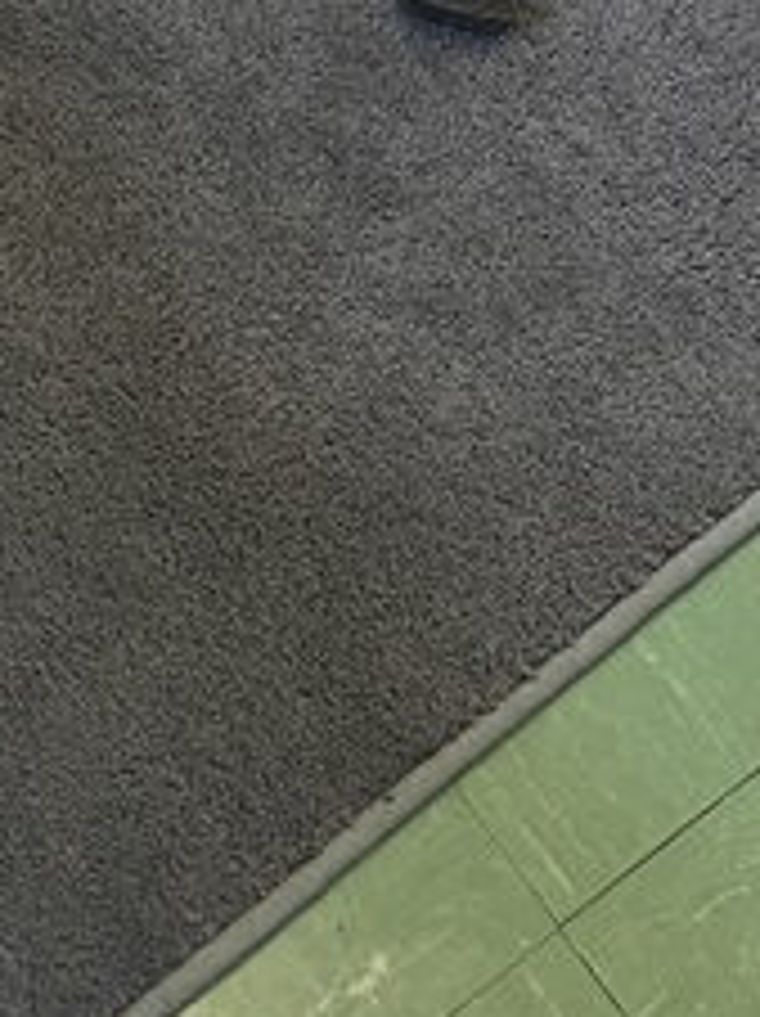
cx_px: 112
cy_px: -1012
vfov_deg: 14.1
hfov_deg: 12.5
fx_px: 3461
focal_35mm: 118
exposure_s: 1/84
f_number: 1.6
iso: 125
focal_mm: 4.2
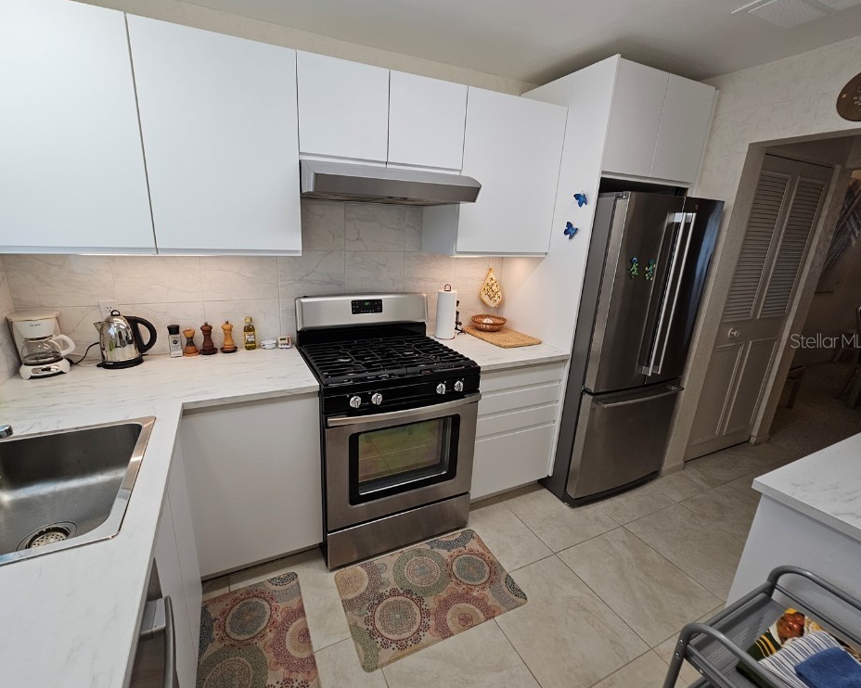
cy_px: 340
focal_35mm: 14
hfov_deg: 100.6
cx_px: 403
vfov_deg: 88.0
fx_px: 357
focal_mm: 2.2
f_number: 2.2
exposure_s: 1/60
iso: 64
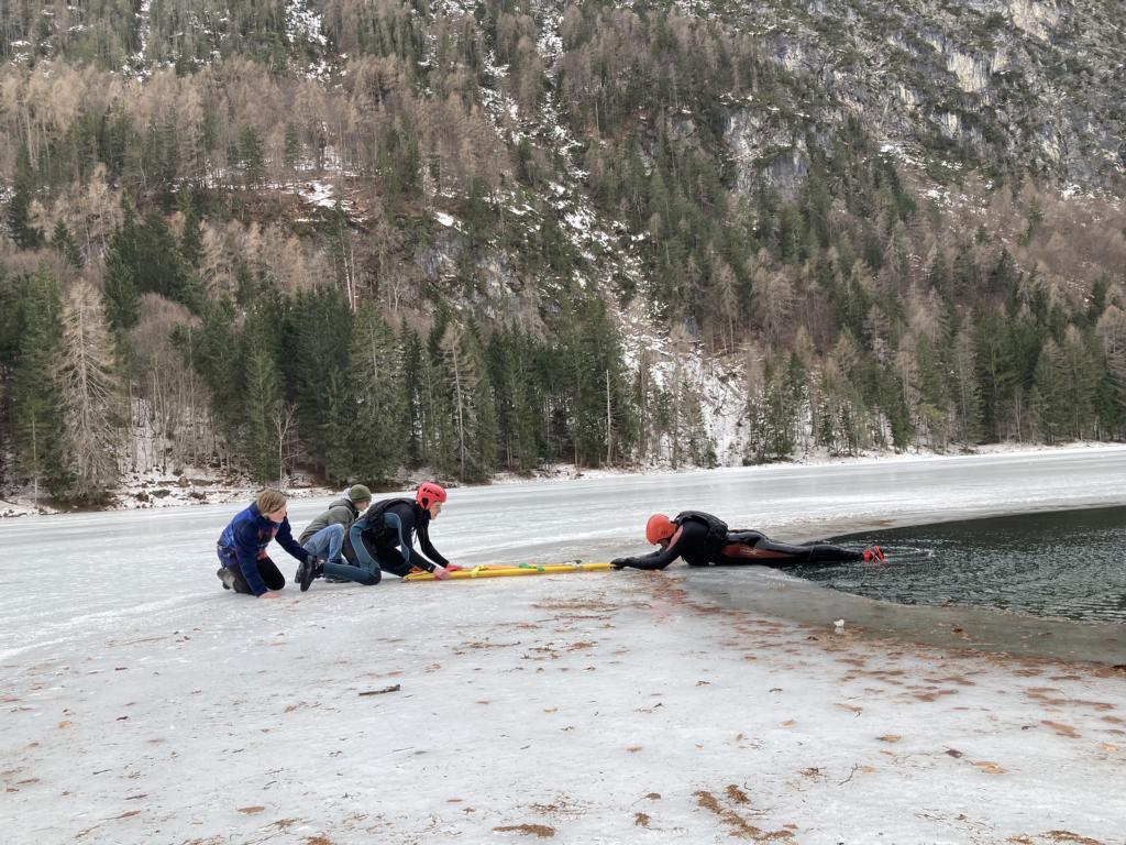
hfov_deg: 63.4
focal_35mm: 28
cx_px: 563
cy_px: 422
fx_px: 911
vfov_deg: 49.7
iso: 20
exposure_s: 1/390
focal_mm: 3.99
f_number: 1.8
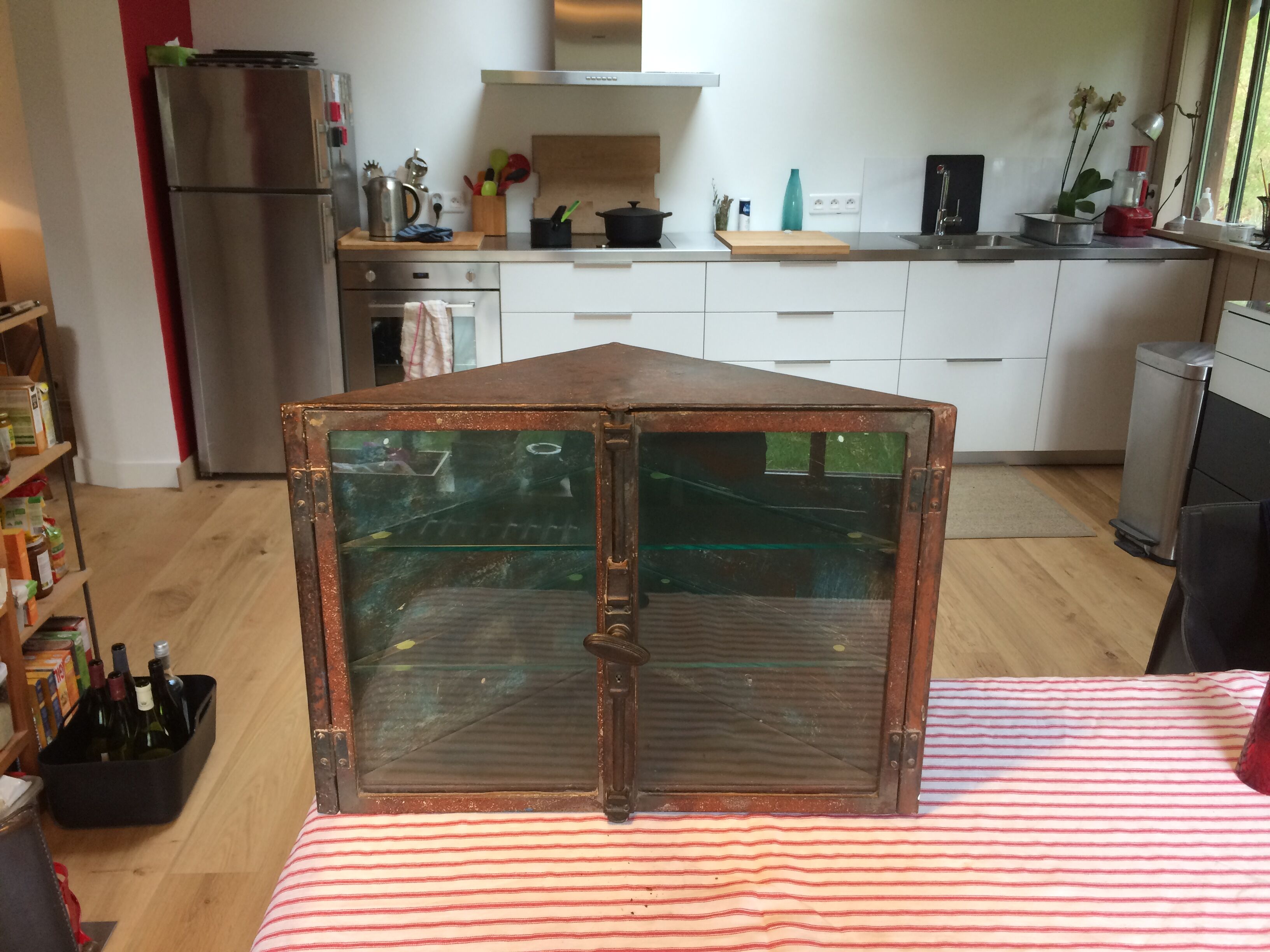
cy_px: 476
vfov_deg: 48.2
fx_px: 1064
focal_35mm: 29
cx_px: 635
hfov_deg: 61.7
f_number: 2.2
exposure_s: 1/33
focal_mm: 4.15
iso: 125
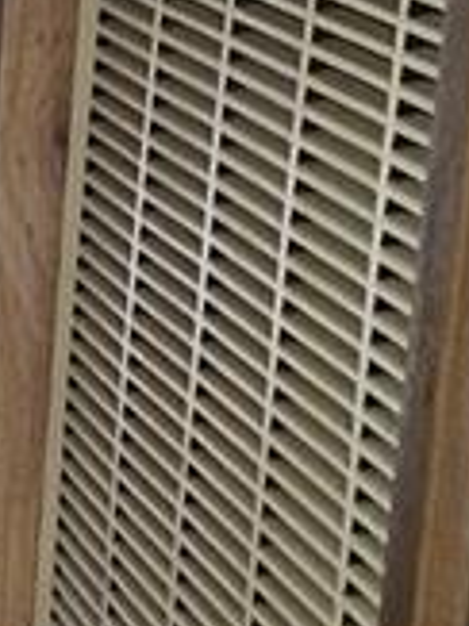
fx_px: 3057
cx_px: -819
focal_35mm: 169
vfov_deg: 11.7
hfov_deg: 7.8
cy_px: 284
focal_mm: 6.3
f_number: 1.7
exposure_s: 1/60
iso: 800
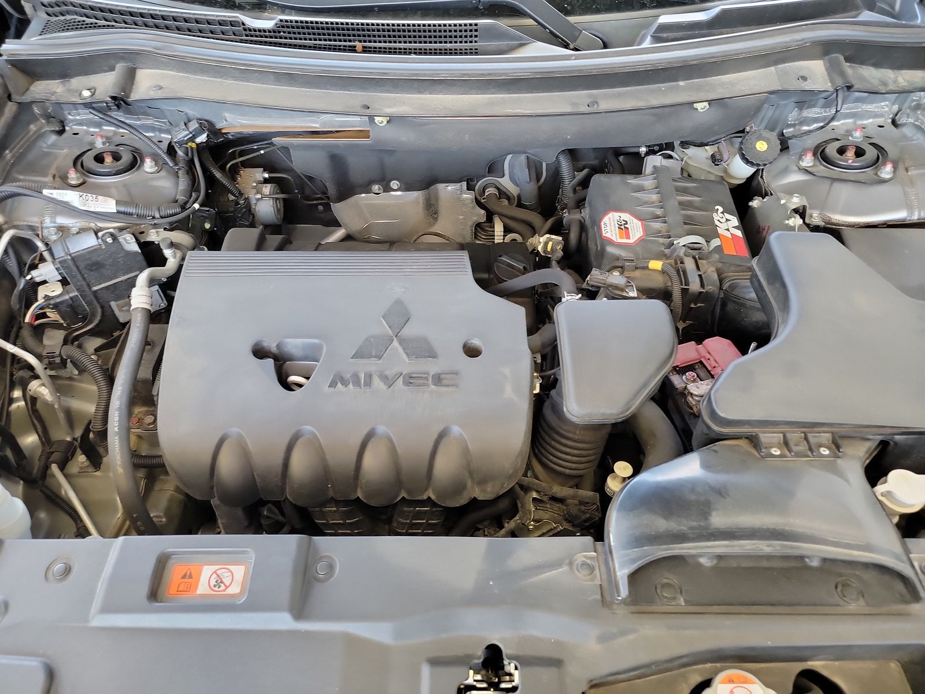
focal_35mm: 24
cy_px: 347
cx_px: 462
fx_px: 641
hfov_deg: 71.6
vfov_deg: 56.8
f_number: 1.8
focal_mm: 6.7
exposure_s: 1/59
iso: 376
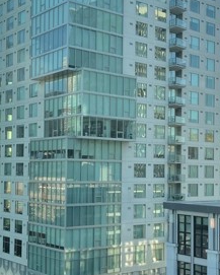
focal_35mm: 60
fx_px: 488
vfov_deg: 31.4
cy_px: 160
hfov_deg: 25.4
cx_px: 109
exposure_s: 1/953
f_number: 1.6
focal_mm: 5.1
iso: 32
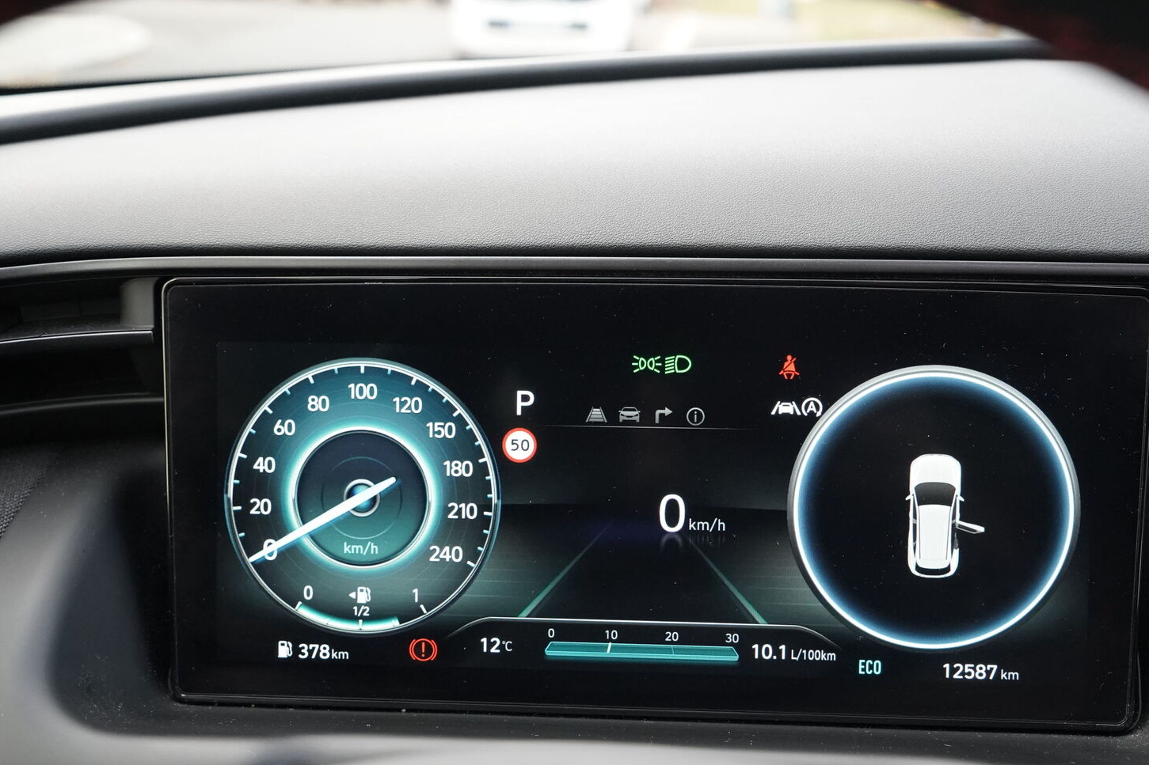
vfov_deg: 29.7
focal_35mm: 45
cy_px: 490
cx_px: 651
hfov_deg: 43.5
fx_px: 1436
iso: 4000
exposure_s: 1/160
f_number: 6.3
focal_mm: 34
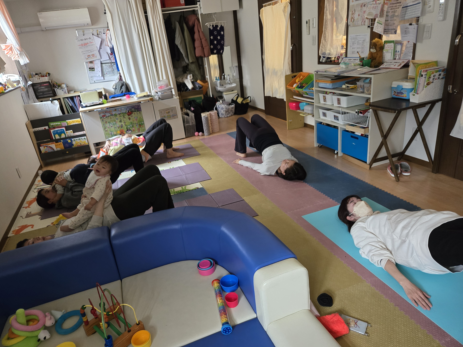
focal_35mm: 24
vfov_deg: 56.8
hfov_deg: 71.6
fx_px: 321
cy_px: 175
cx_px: 224
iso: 640
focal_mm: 5.4
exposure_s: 1/100
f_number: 1.8
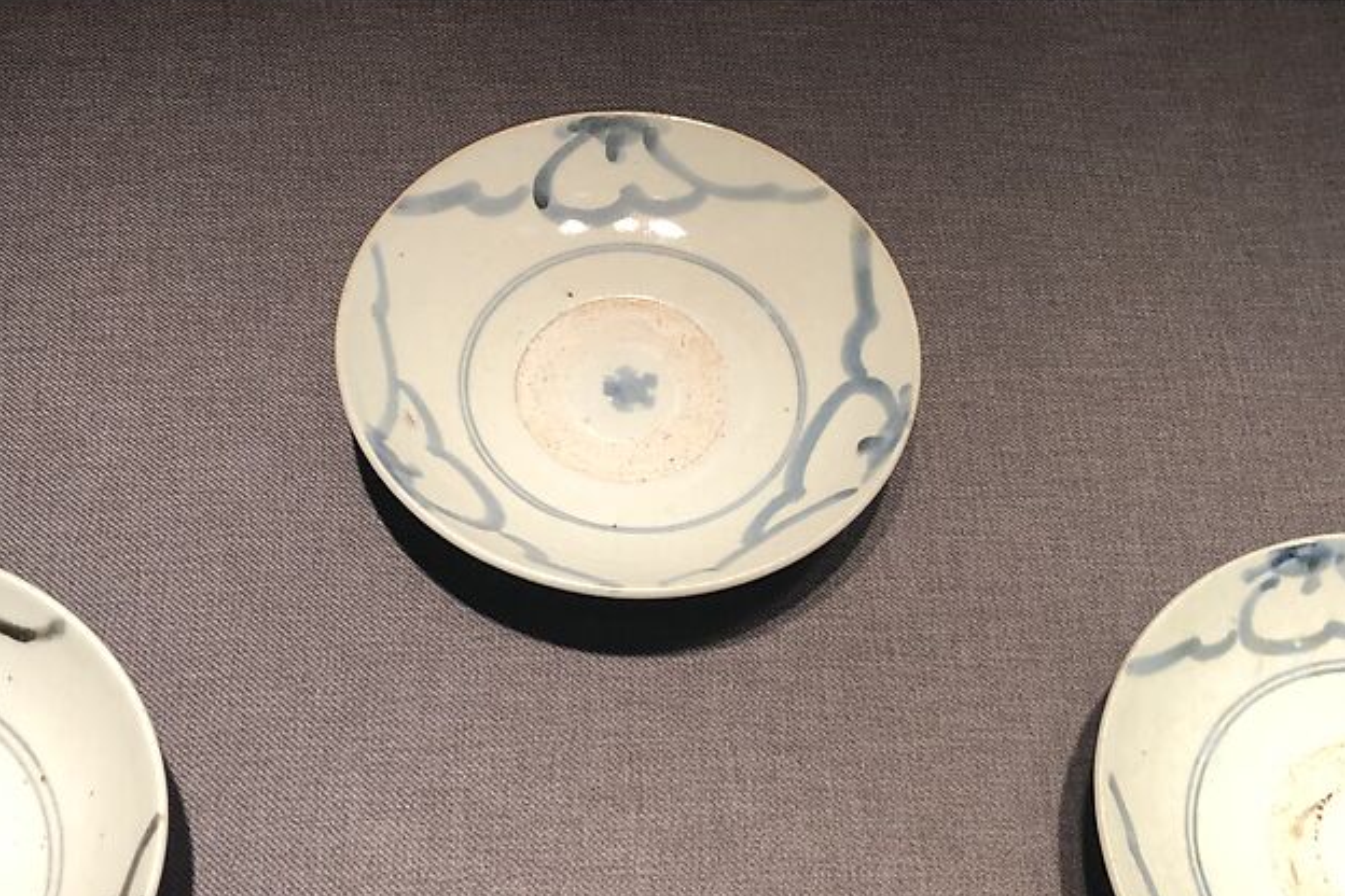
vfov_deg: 24.2
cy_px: 510
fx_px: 2092
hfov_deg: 35.6
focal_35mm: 56
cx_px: 582
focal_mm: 3.99
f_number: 1.8
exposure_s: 1/17
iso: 50
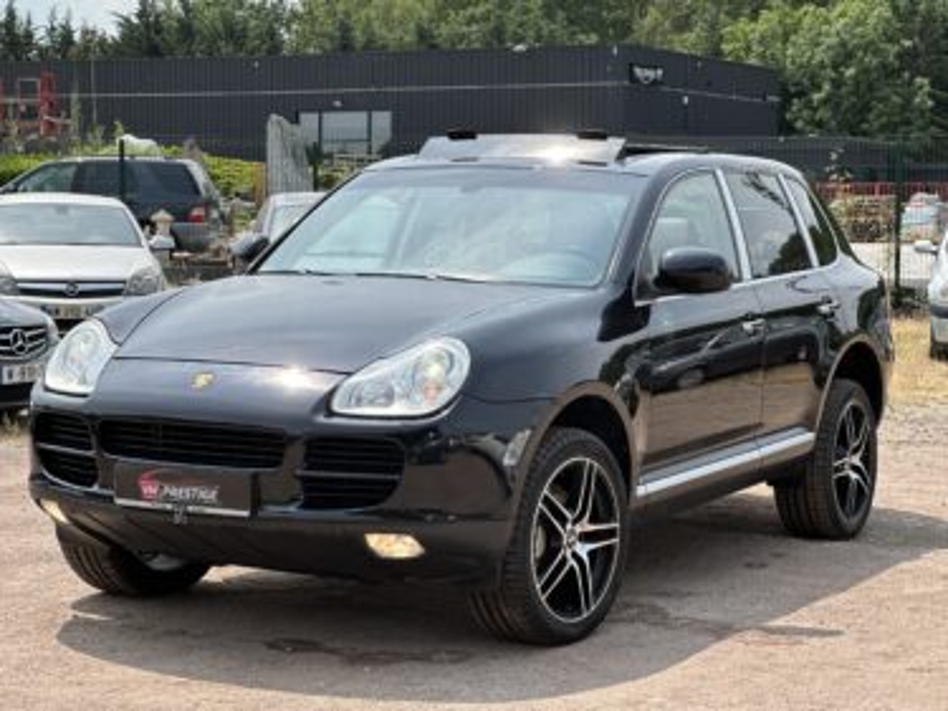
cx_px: 474
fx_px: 2108
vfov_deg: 19.1
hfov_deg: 25.3
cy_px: 356
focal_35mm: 77
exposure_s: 1/558
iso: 32
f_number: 2.8
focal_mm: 9
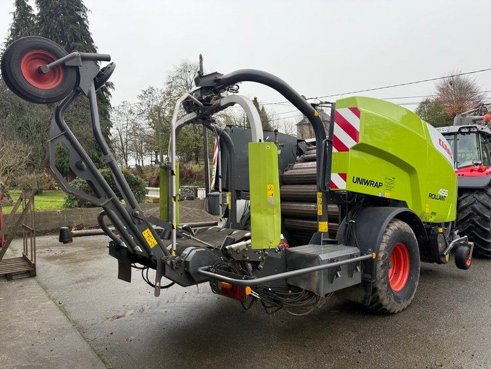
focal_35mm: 24
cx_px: 246
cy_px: 184
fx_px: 341
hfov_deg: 71.6
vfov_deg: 56.8
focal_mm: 6.76
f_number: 1.78
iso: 100
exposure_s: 1/470
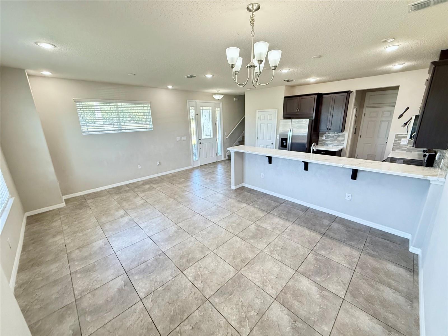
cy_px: 168
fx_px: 181
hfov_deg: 102.1
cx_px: 224
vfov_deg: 85.7
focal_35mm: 14
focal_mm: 2.22
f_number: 2.2
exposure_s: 1/120
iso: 500
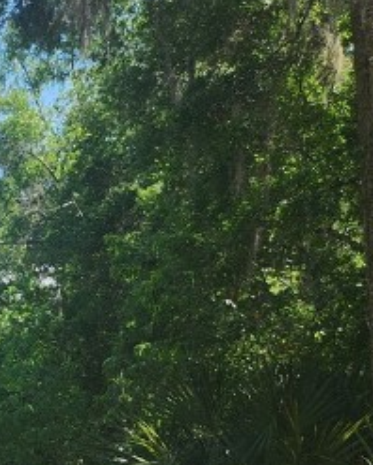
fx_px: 1282
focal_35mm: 93
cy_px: 674
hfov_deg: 13.9
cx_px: -379
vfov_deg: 18.5
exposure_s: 1/885
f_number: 1.8
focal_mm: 5.4
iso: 20
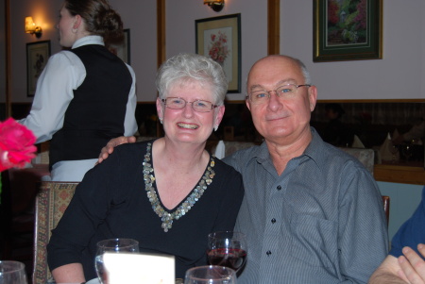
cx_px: 212
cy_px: 142
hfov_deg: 38.8
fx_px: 603
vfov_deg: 26.5
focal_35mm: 51
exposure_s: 1/60
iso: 200
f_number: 4.5
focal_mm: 34
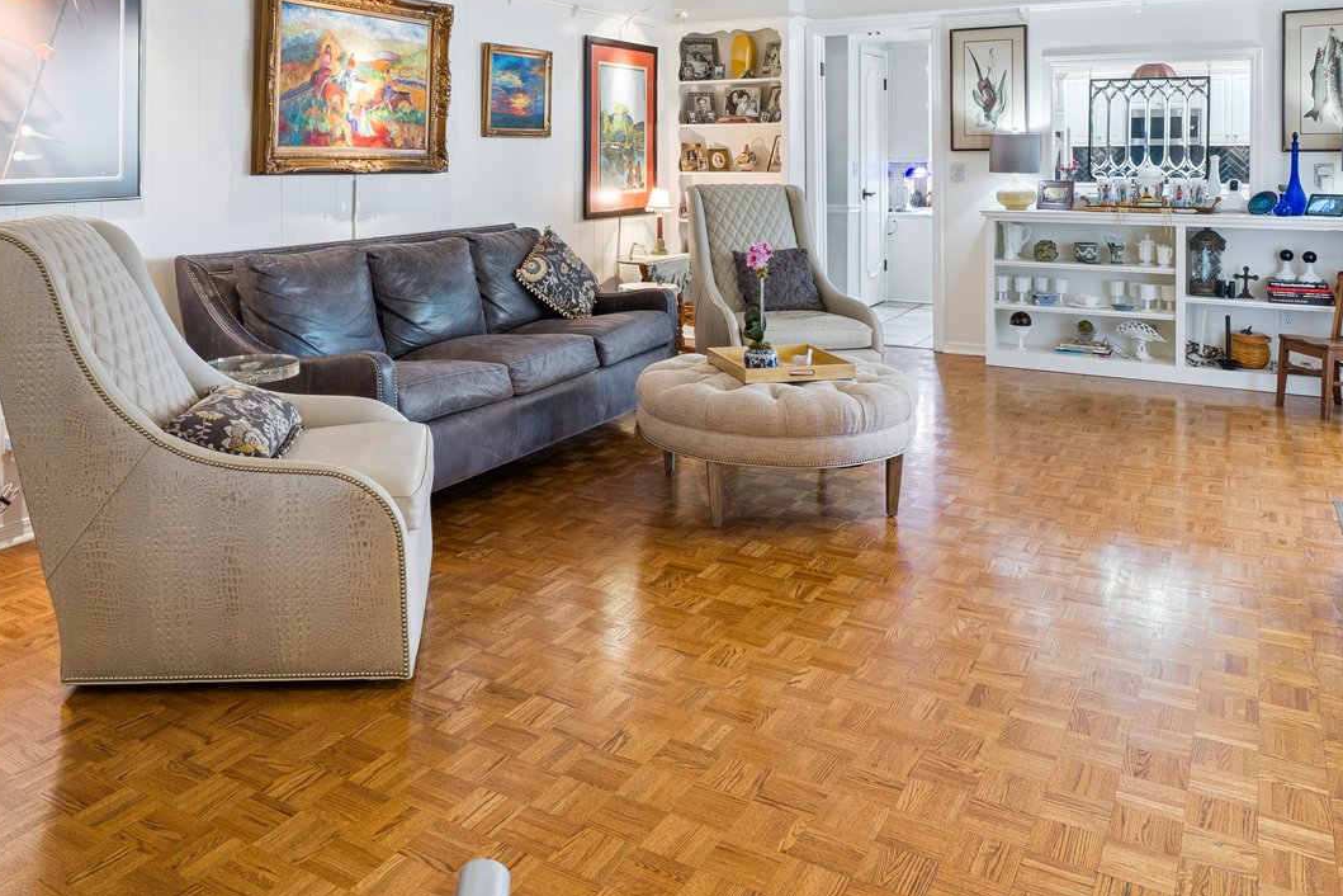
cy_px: 164
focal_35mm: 30
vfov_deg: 42.0
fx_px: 1103
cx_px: 614
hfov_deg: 62.5
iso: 200
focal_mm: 15.3
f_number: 10
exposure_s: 1/5
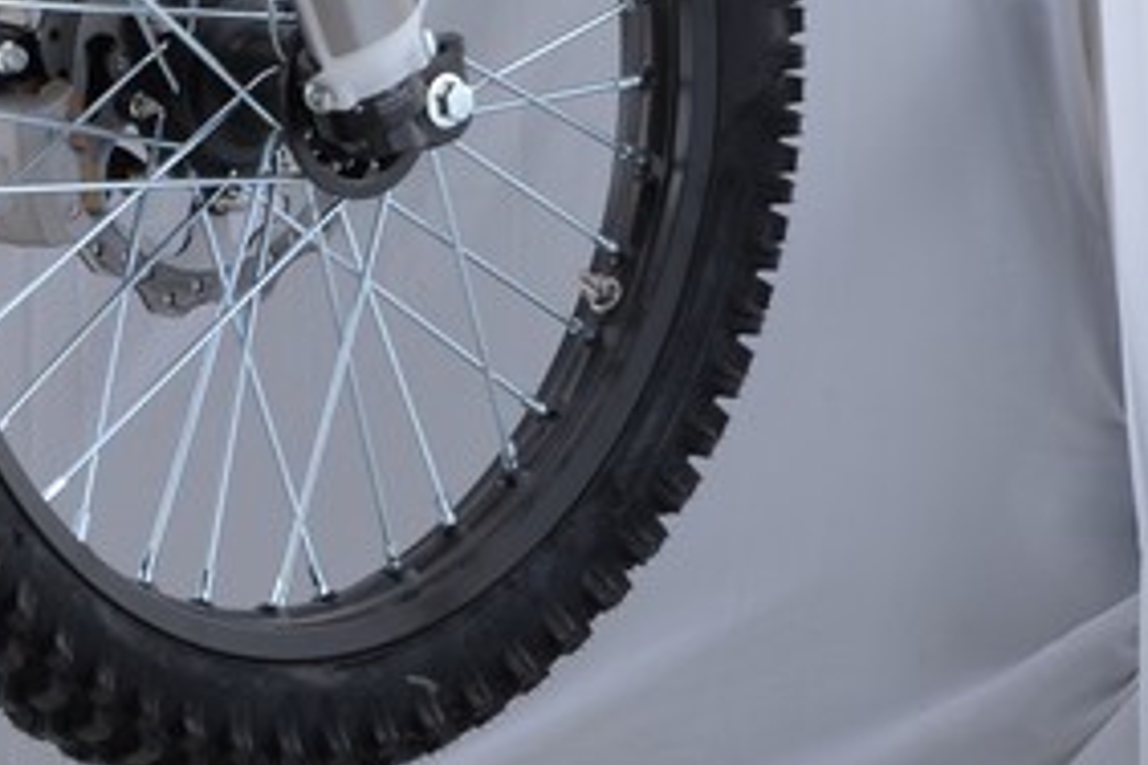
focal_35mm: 476
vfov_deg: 2.9
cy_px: -395
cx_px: -1099
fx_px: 15178
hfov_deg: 4.3
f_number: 13
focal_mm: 105
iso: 100
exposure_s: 1/160
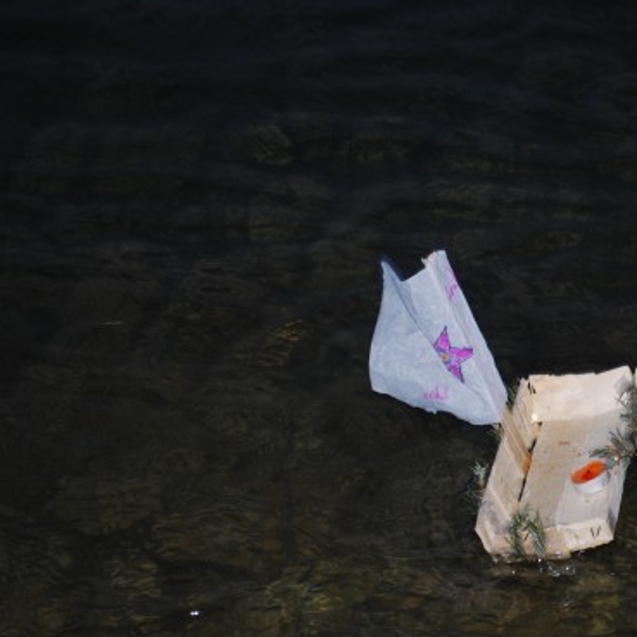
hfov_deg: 14.3
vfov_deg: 14.3
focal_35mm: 122
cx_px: 495
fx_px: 2535
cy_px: 346
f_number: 5.6
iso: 250
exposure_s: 1/60
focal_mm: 55
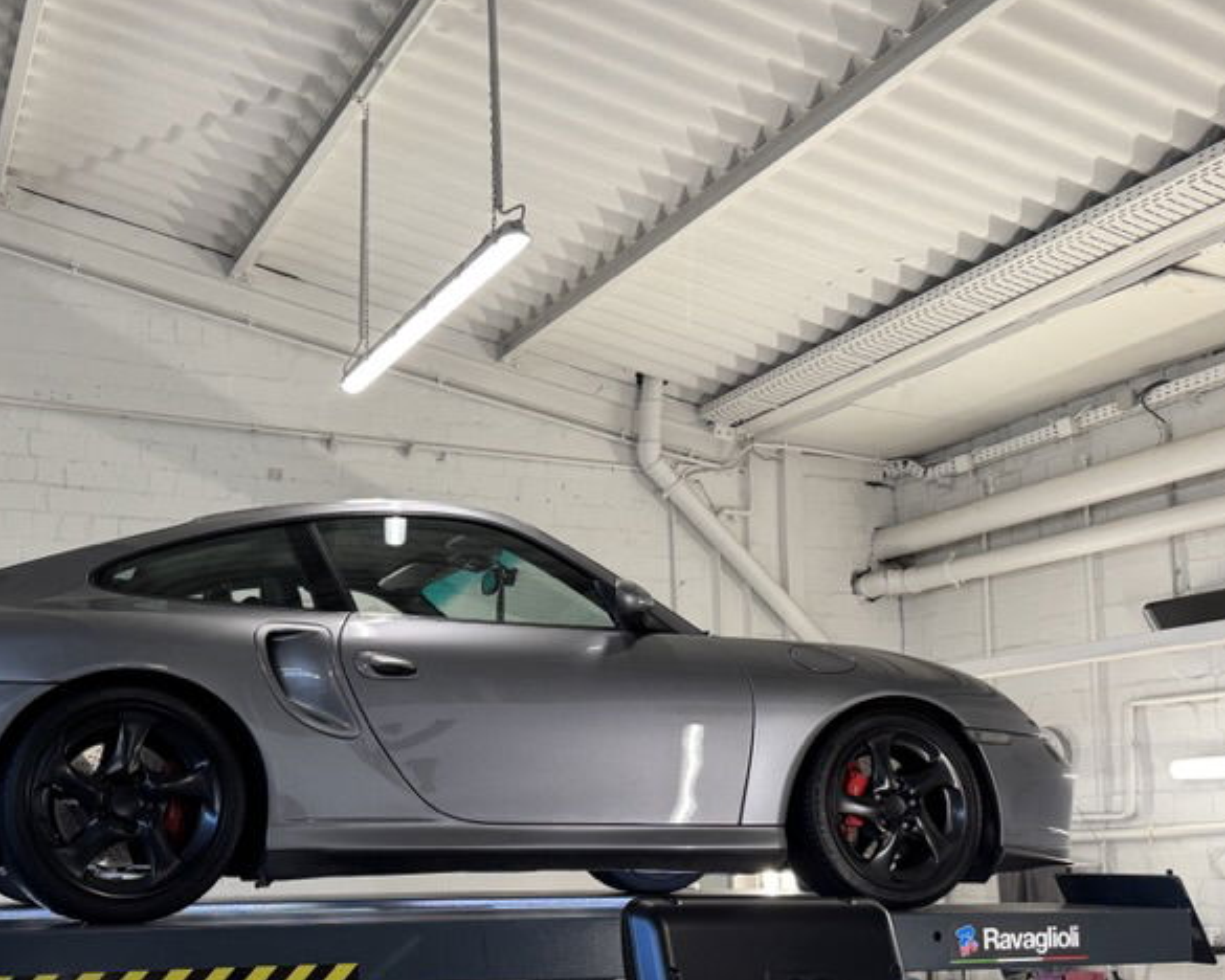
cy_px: 662
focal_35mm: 41
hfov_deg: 44.0
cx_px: 385
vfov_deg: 36.1
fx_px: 1486
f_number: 1.78
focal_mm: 6.76
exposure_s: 1/100
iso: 100
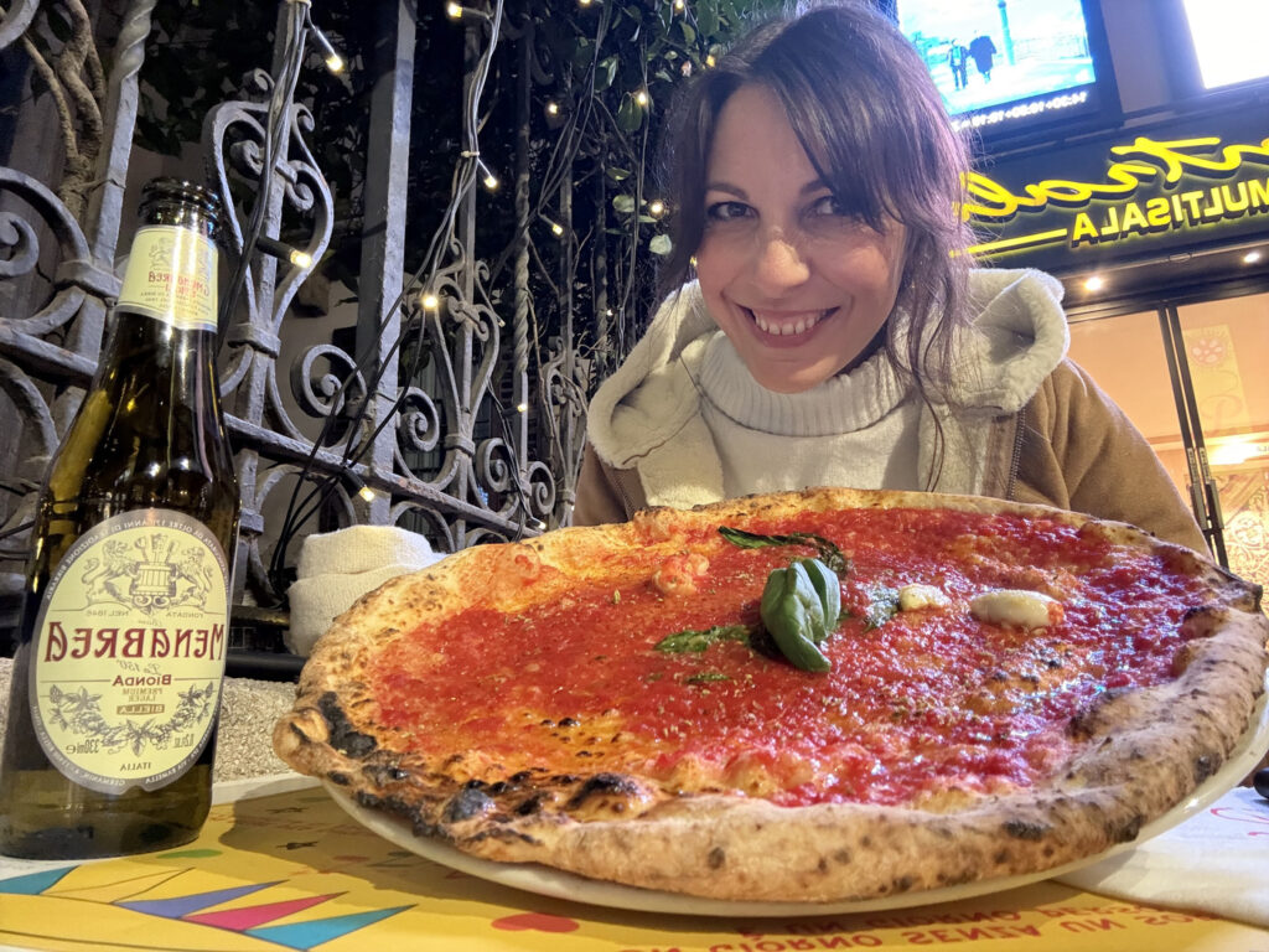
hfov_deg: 73.9
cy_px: 476
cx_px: 634
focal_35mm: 23
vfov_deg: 58.9
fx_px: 843
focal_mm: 2.69
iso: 500
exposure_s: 1/25
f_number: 1.9
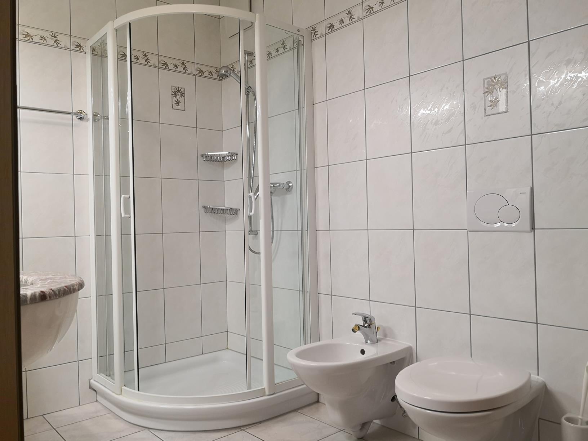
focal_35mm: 27
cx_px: 294
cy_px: 220
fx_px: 459
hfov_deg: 65.3
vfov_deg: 51.4
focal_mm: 3.95
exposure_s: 1/50
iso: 125
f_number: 1.6
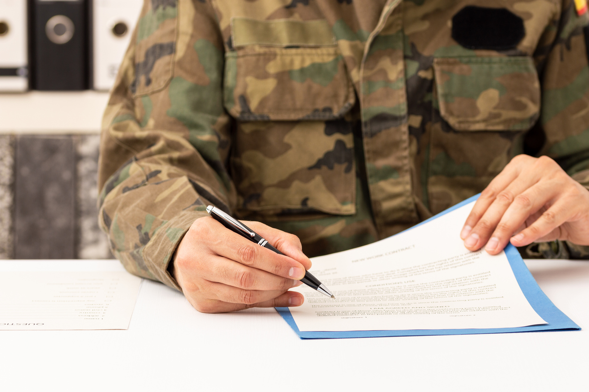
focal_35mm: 158
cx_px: 294
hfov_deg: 13.1
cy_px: 196
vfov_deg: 8.7
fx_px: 2574
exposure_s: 1/160
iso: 100
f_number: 5.6
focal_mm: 105
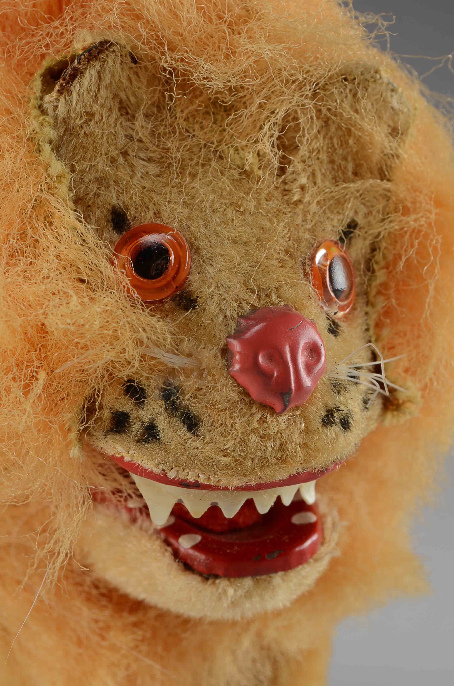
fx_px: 1759
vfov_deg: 22.1
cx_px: 204
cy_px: 348
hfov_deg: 14.7
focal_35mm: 93
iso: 100
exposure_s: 1/80
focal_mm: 55
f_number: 14
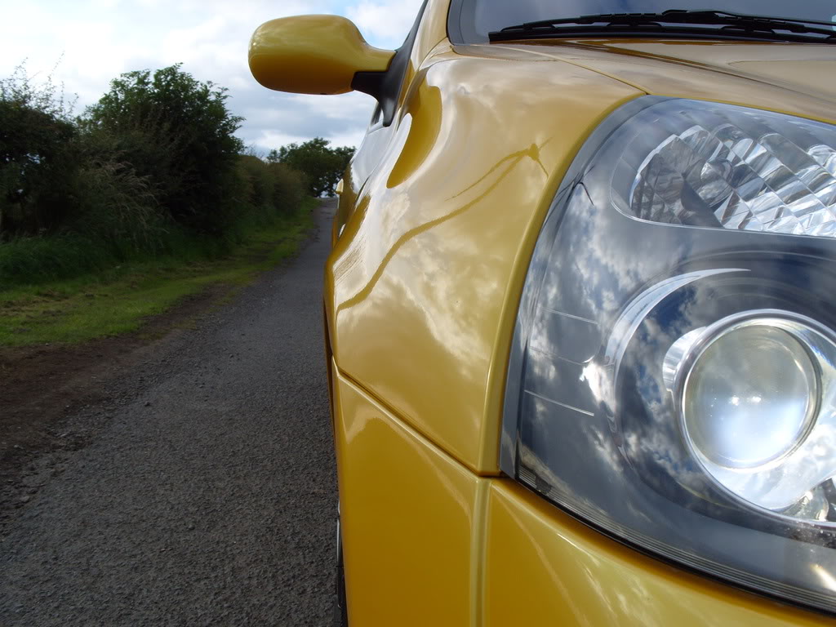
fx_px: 845
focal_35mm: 35
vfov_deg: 40.7
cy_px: 314
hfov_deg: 52.6
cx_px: 418
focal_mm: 7.8
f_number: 5.3
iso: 80
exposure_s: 1/250
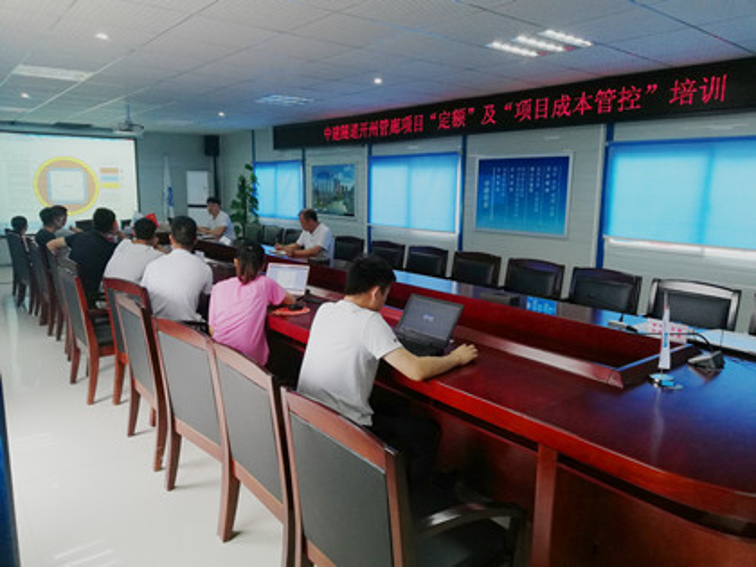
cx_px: 378
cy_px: 284
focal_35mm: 27
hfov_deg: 65.3
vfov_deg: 51.4
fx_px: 590
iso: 160
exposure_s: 1/50
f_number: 2.2
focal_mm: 3.81
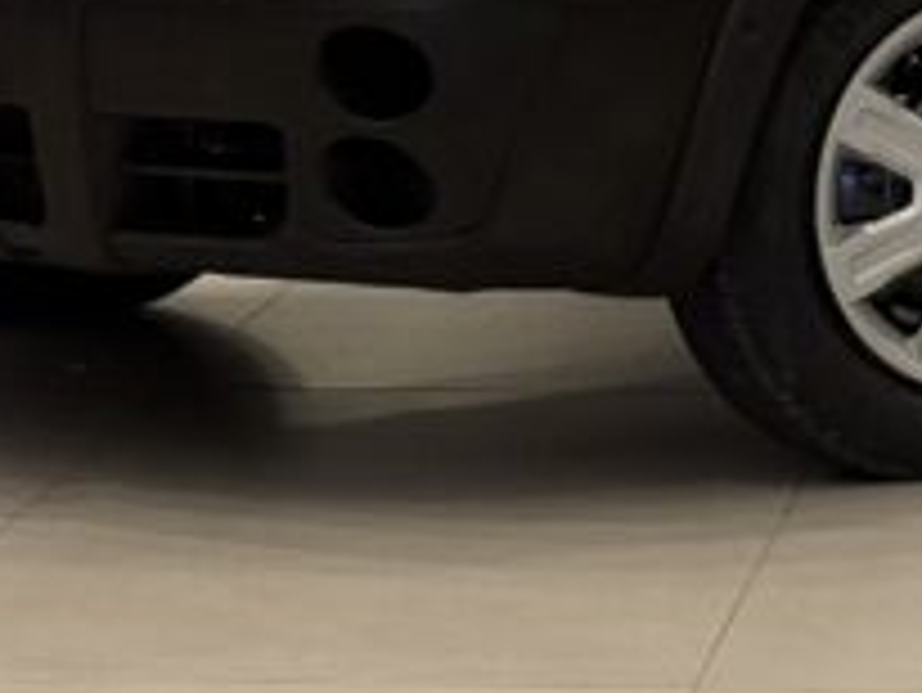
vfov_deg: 6.1
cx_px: 1093
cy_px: -392
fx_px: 6396
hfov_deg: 8.2
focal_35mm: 240
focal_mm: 6.76
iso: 160
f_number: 1.78
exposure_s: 1/60
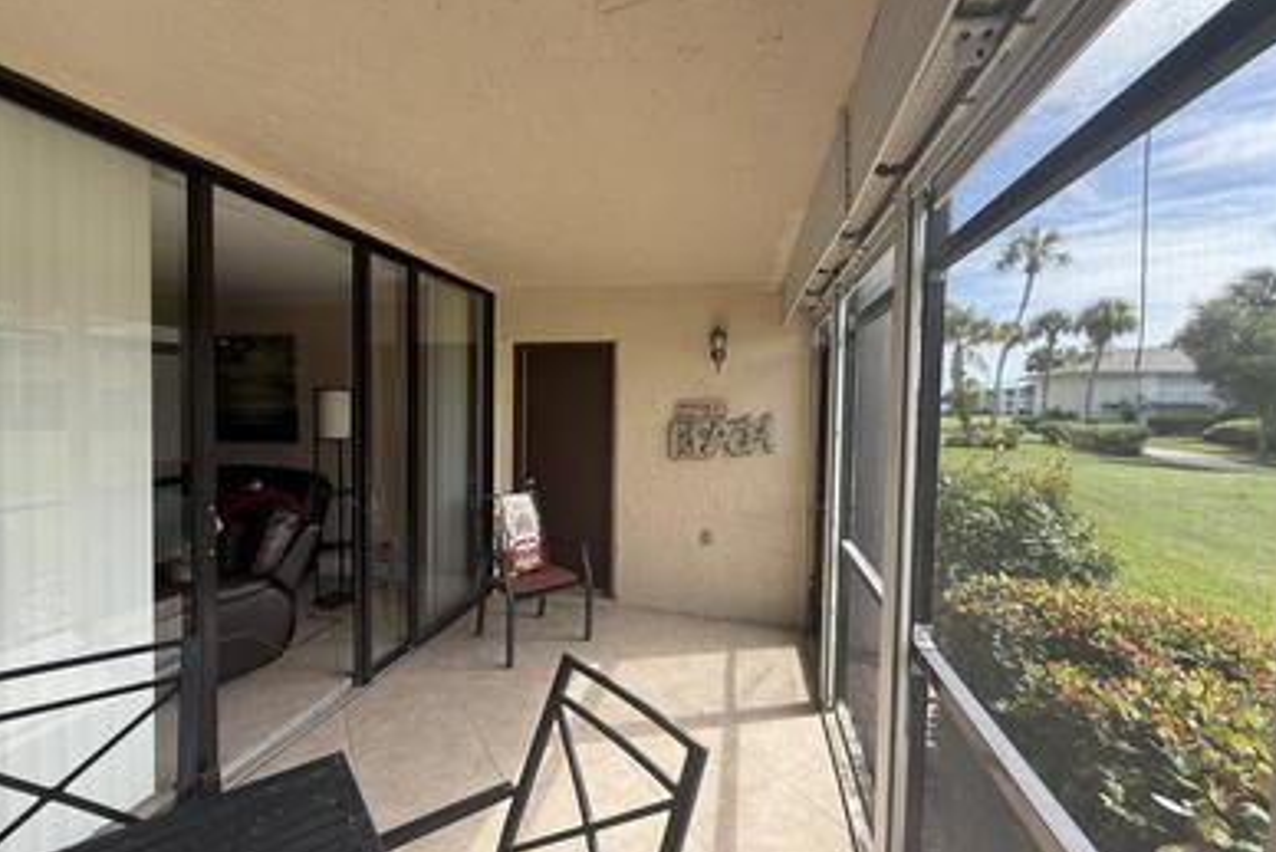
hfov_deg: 100.4
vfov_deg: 77.4
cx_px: 651
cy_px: 424
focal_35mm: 15
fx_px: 532
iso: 50
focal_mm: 2.22
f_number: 2.2
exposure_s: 1/196
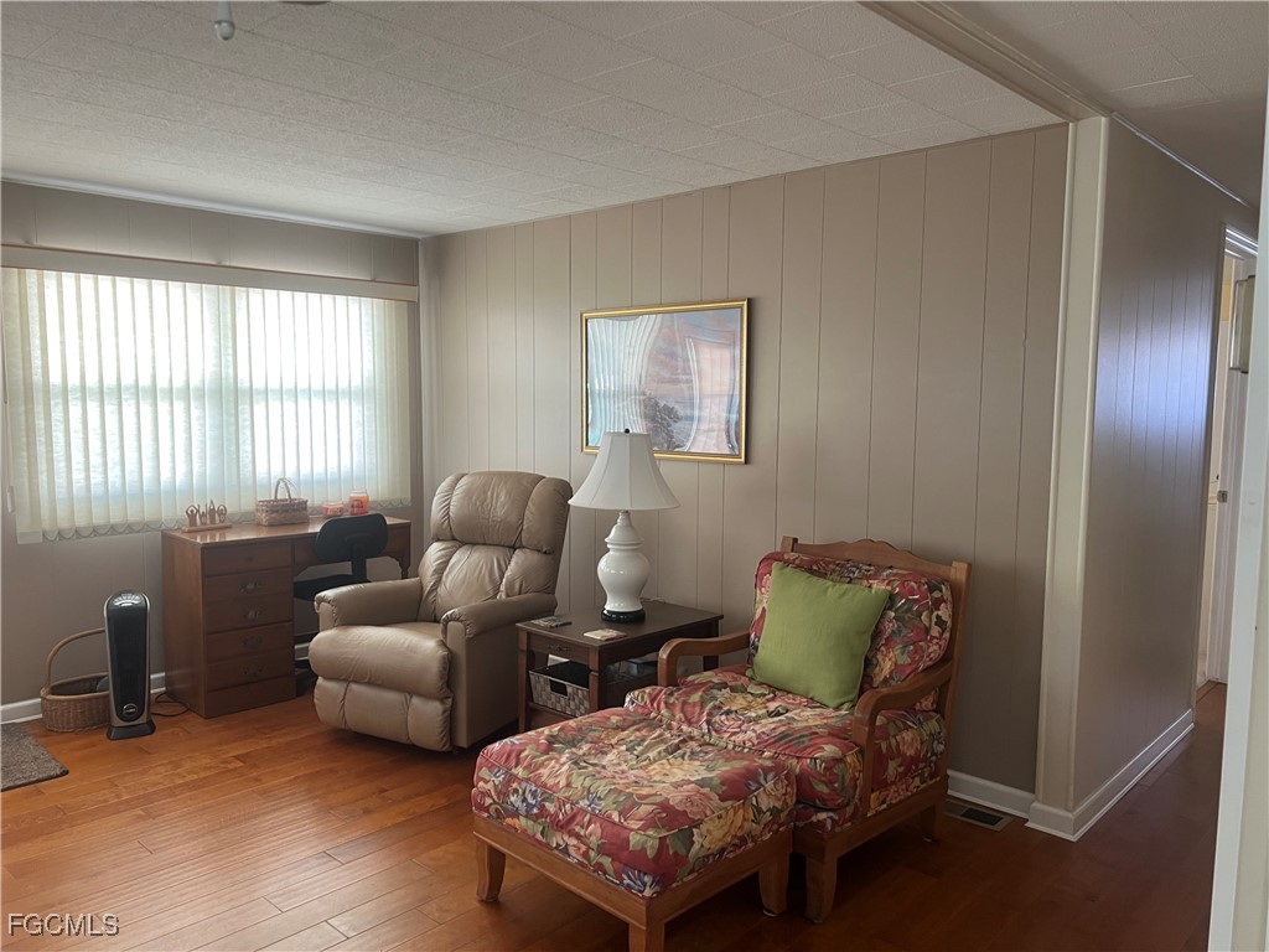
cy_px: 476
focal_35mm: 26
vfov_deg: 53.1
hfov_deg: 67.3
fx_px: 953
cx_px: 634
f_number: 1.5
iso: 80
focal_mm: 5.7
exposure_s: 1/60
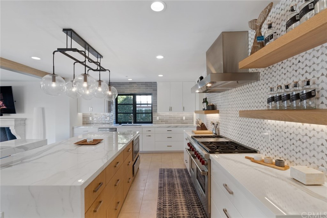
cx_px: 164
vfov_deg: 73.8
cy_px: 109
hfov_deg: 96.7
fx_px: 145
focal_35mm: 16
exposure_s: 1.6
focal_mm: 16
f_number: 16
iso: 100
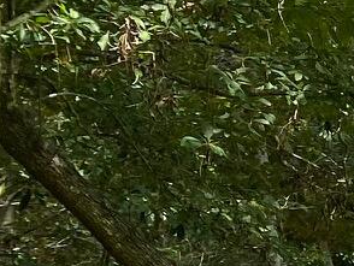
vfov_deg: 8.3
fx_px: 1822
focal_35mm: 178
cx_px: 1192
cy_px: 274
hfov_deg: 8.5
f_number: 1.8
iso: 32
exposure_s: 1/912
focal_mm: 4.25
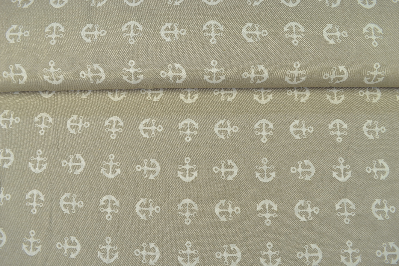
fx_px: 299
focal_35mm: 27
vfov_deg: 47.9
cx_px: 200
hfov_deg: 67.4
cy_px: 133
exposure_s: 1/20
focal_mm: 18
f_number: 5.6
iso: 100
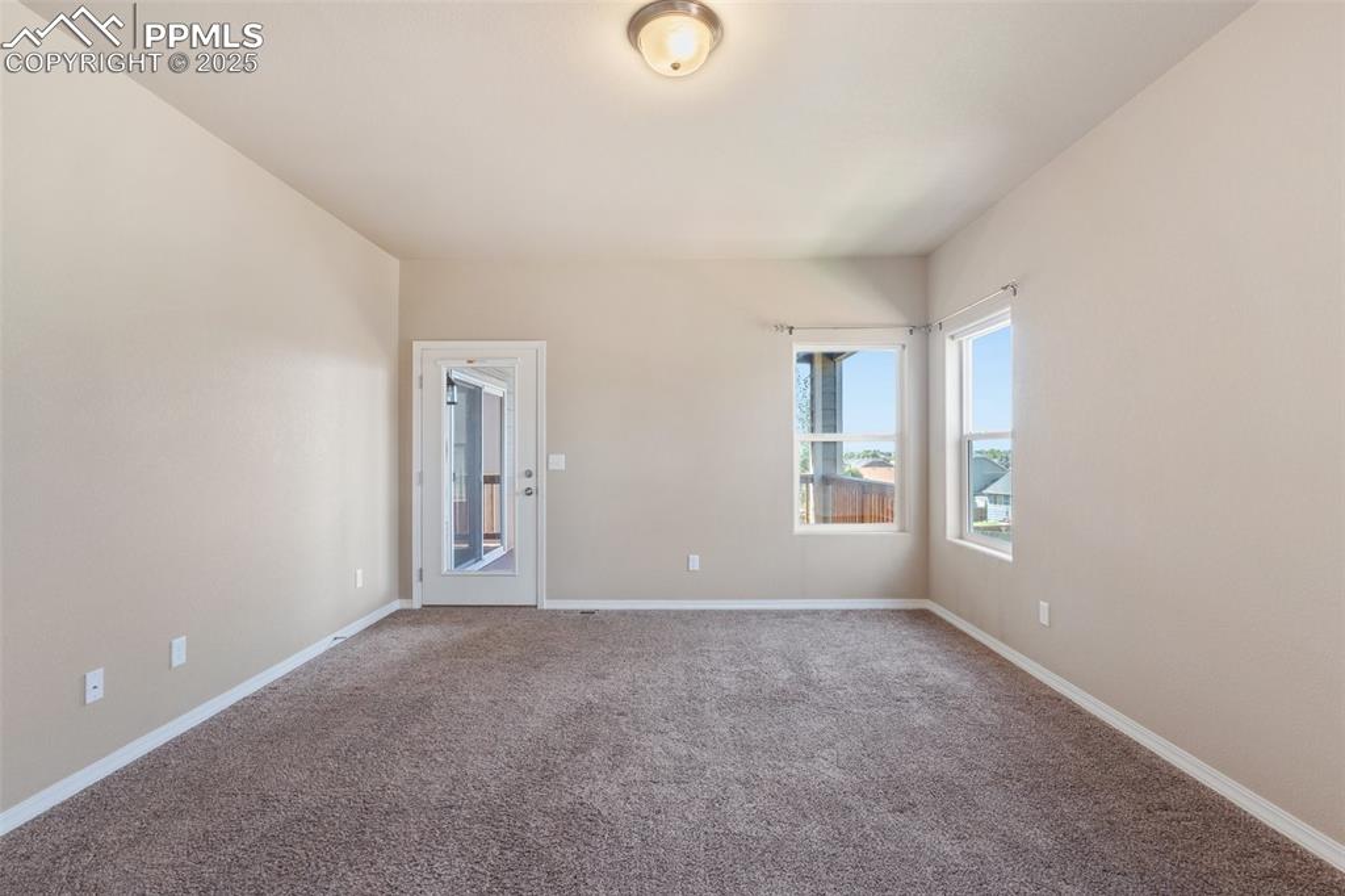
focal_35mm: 16
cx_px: 672
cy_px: 448
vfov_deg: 73.7
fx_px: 598
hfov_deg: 96.8
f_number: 10
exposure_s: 1/2.5
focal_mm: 16
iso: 250
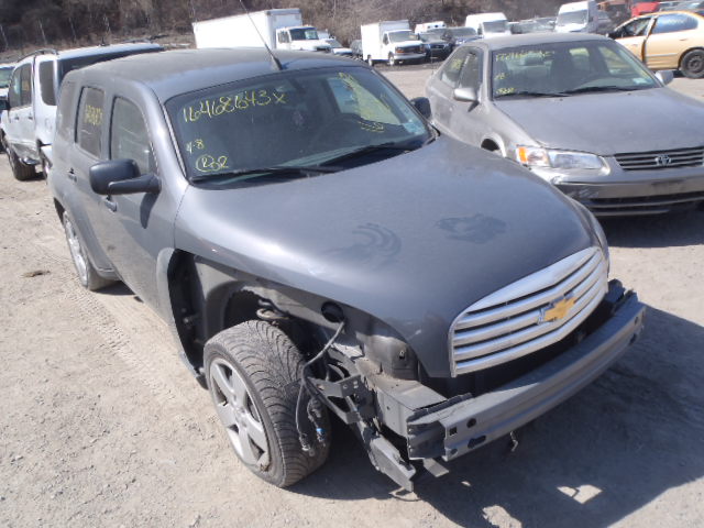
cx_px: 352
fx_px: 569
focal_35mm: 28
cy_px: 264
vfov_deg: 49.7
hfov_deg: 63.4
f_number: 4.5
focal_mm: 5
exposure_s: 1/320
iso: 80
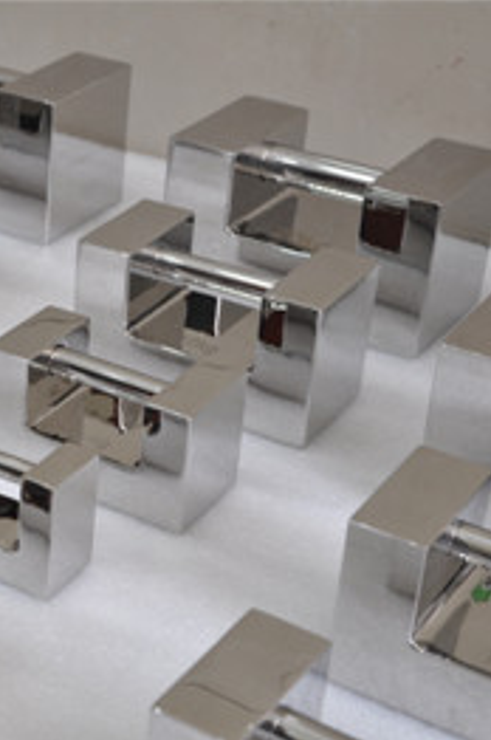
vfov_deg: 23.4
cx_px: -6
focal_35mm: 87
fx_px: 1784
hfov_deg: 15.4
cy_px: 371
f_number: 5
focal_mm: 38
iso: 400
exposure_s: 1/25
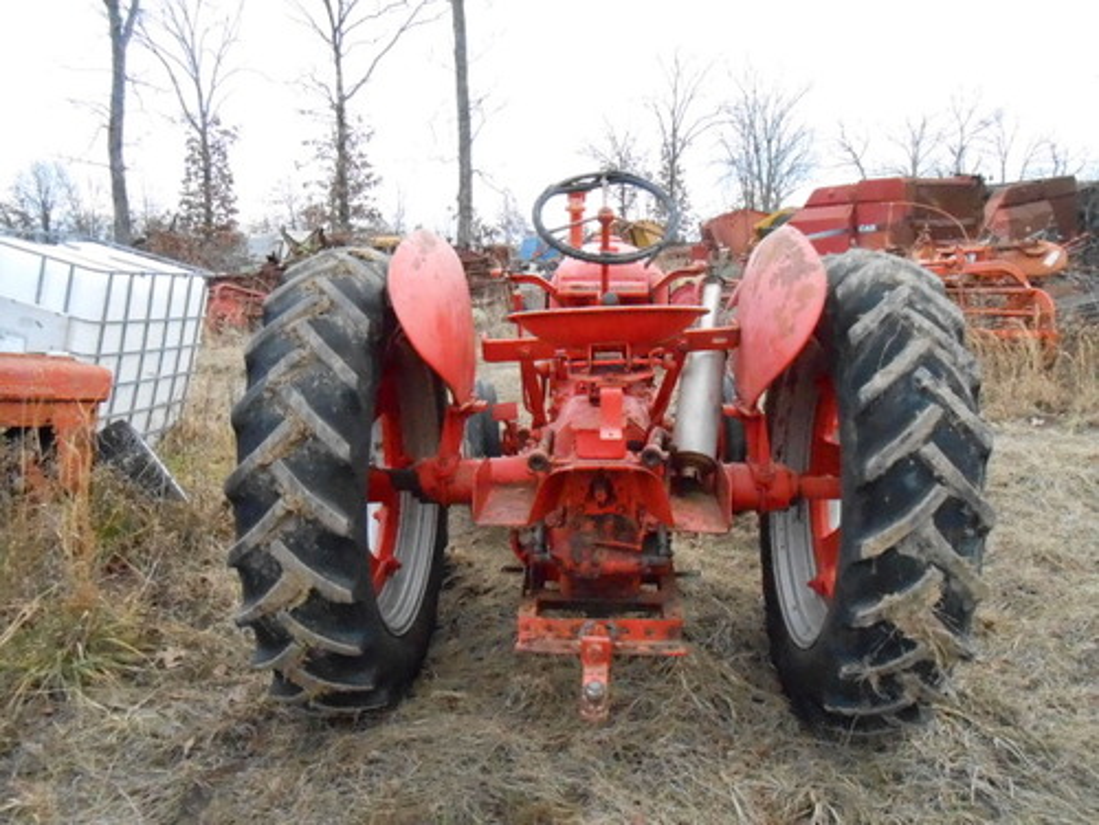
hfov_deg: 67.3
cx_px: 550
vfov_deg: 53.1
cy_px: 412
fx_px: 825
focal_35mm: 26
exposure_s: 1/1500
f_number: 3.5
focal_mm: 4.6
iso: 1600
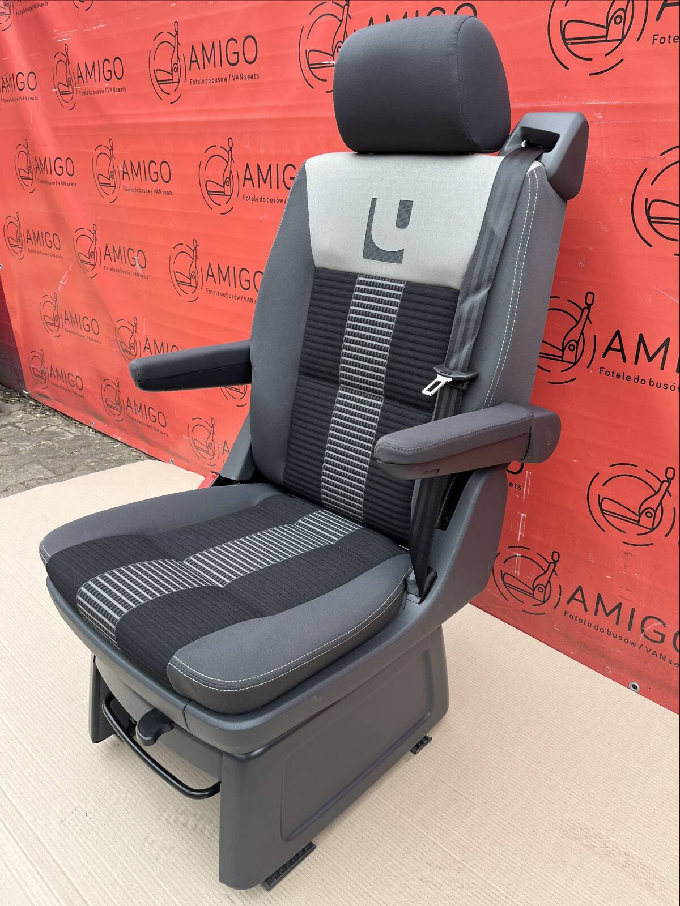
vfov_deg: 67.3
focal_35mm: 26
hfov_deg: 53.1
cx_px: 340
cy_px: 453
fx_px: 681
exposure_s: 1/381
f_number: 1.6
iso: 50
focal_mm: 5.1
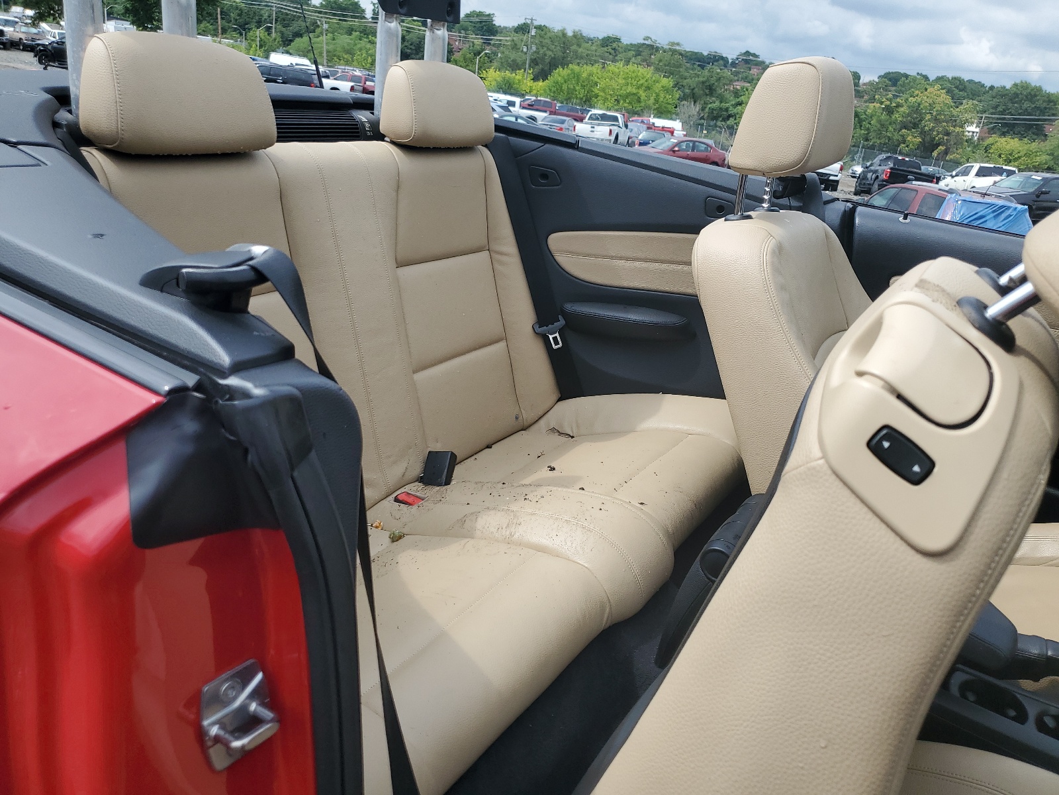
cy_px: 398
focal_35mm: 26
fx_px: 795
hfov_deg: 67.3
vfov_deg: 53.1
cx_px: 530
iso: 50
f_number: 1.5
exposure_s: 1/2500
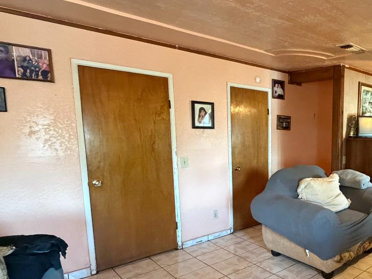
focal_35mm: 27
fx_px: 290
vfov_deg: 51.1
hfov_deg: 55.5
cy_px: 164
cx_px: 343
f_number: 2.2
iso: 1250
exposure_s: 1/60
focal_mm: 2.22
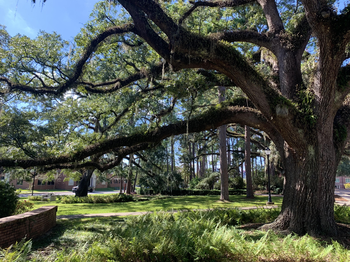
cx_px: 175
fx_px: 263
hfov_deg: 67.3
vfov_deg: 53.1
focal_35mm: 26
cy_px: 131
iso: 25
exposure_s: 1/374
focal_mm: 4.25
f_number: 1.8
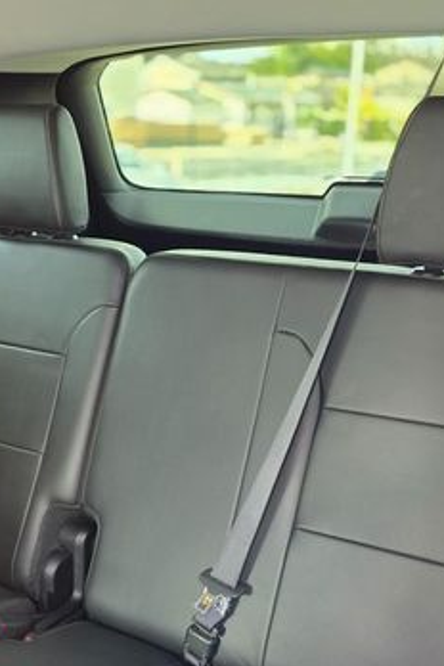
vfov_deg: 43.7
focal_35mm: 44
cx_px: 165
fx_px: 814
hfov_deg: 30.4
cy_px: 455
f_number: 1.7
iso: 500
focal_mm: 6.3
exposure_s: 1/120
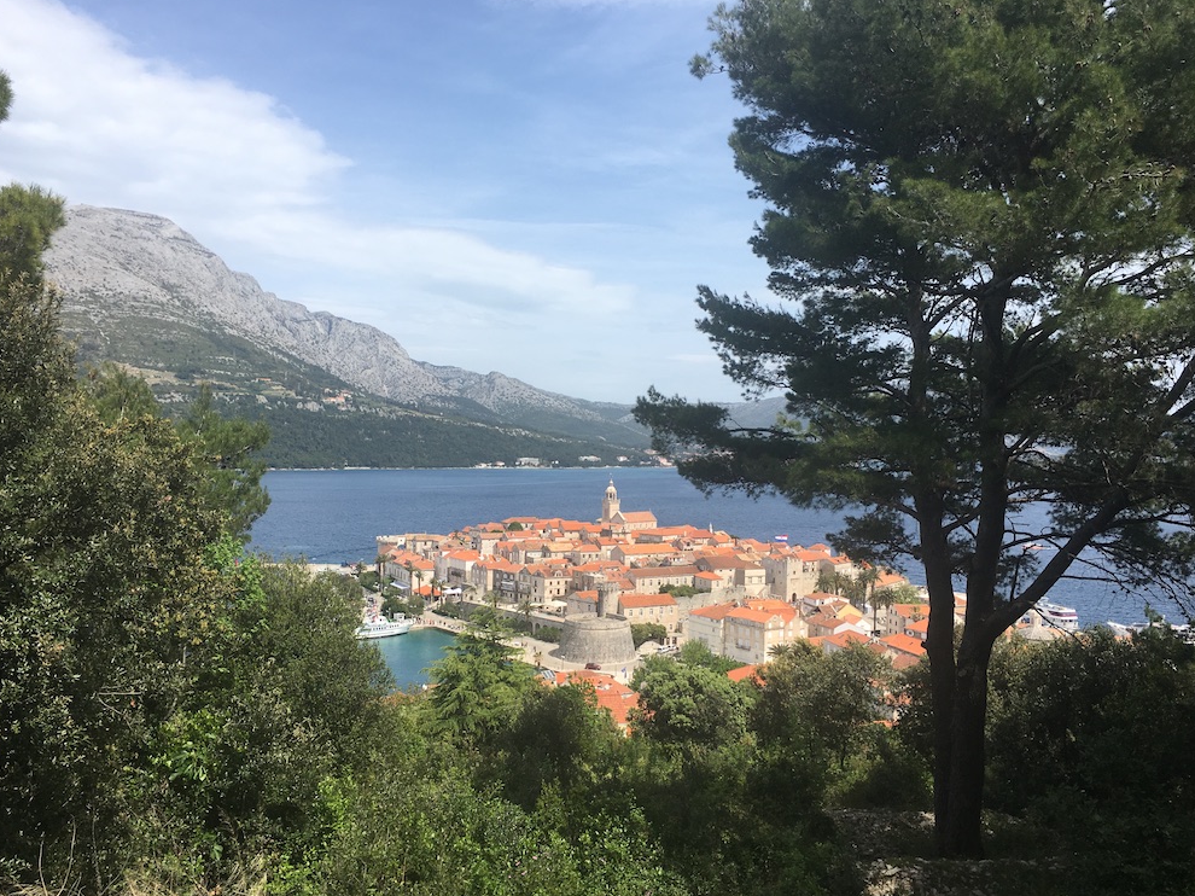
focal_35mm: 30
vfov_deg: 46.8
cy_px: 455
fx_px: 1035
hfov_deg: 60.0
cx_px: 583
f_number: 2.2
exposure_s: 1/1789
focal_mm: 4.15
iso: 25
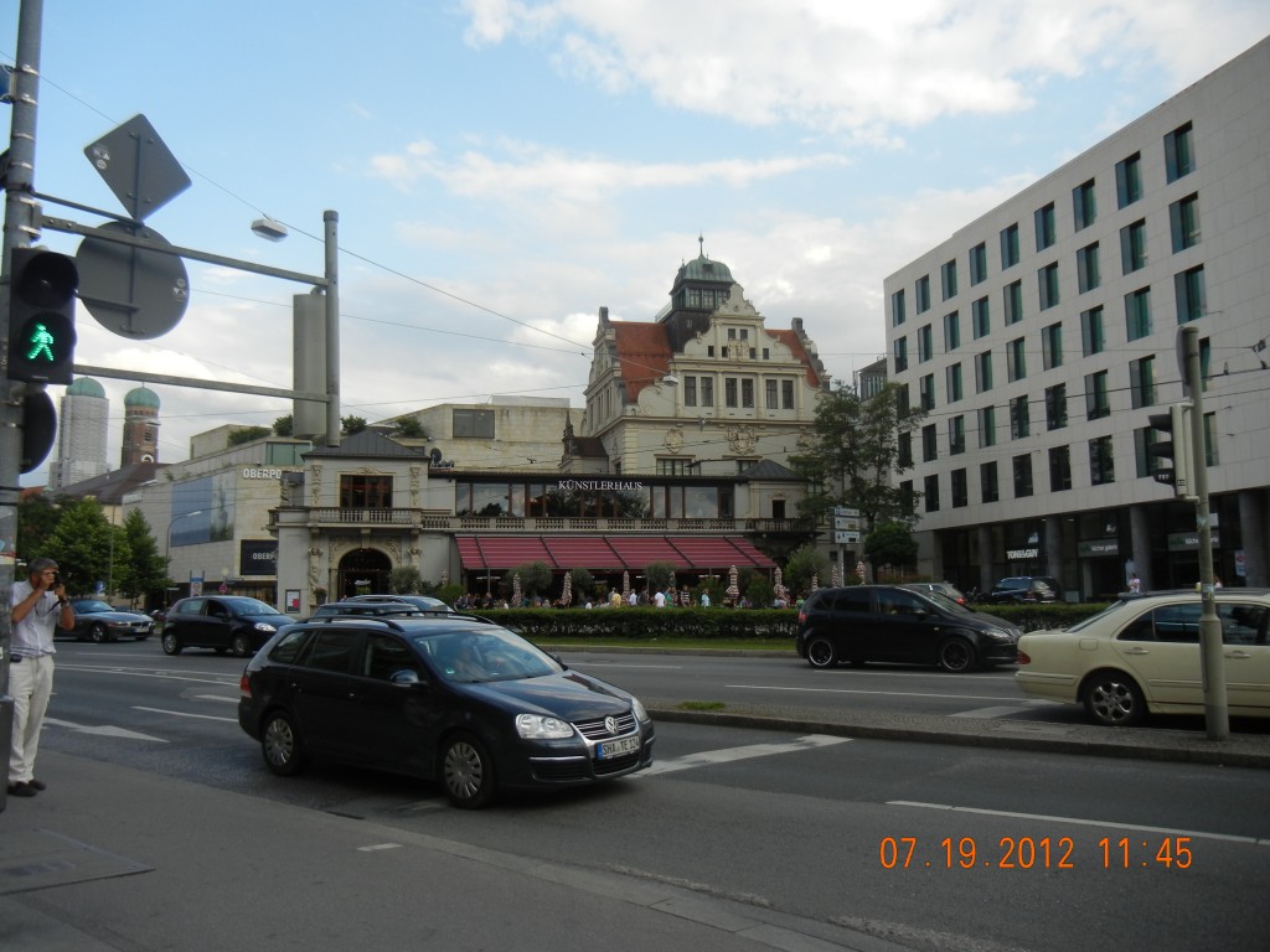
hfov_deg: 60.0
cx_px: 635
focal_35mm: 30
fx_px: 1101
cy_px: 476
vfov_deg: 46.8
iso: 160
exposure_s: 1/677
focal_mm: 5.4
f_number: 3.5
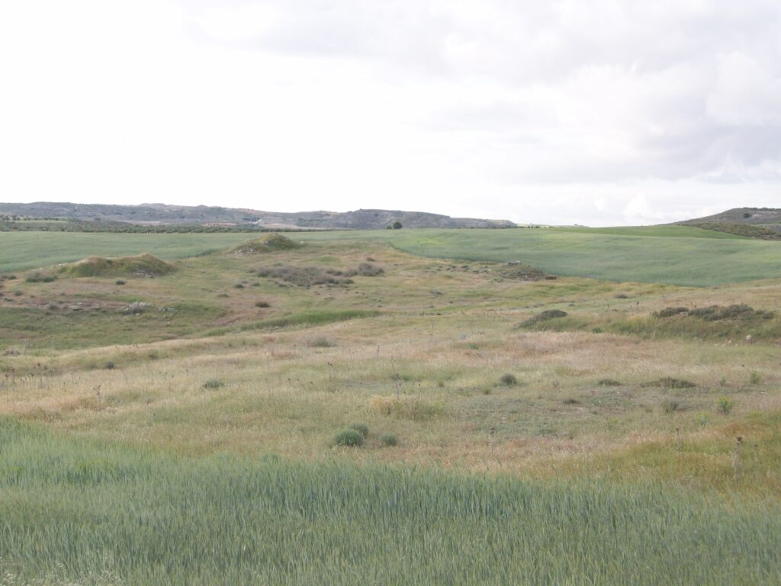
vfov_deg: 27.5
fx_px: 1196
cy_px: 293
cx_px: 390
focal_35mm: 53
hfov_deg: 36.2
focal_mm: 8.8
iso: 64
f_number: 3.6
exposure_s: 1/234
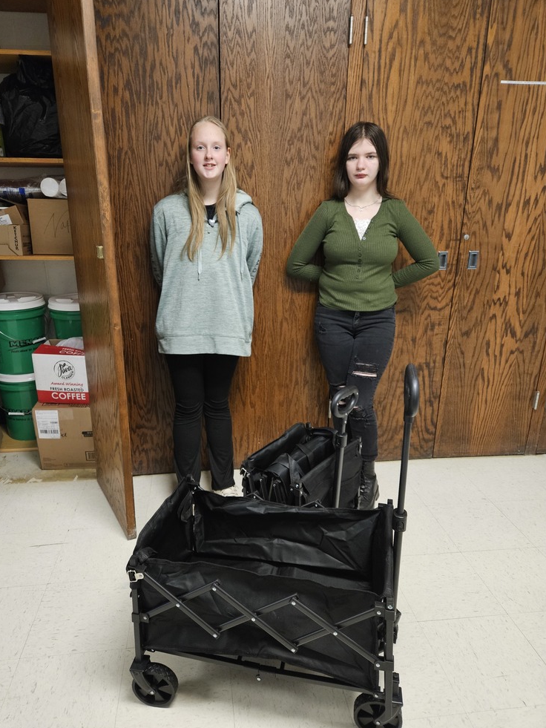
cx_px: 263
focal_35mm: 24
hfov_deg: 56.8
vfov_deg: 71.6
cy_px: 365
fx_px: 505
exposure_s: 1/60
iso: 640
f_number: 1.8
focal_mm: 5.4
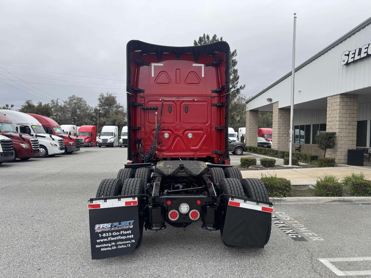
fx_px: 257
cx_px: 186
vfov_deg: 56.8
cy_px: 139
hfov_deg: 71.6
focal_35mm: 24
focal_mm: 6.76
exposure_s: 1/2331
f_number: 1.78
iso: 80
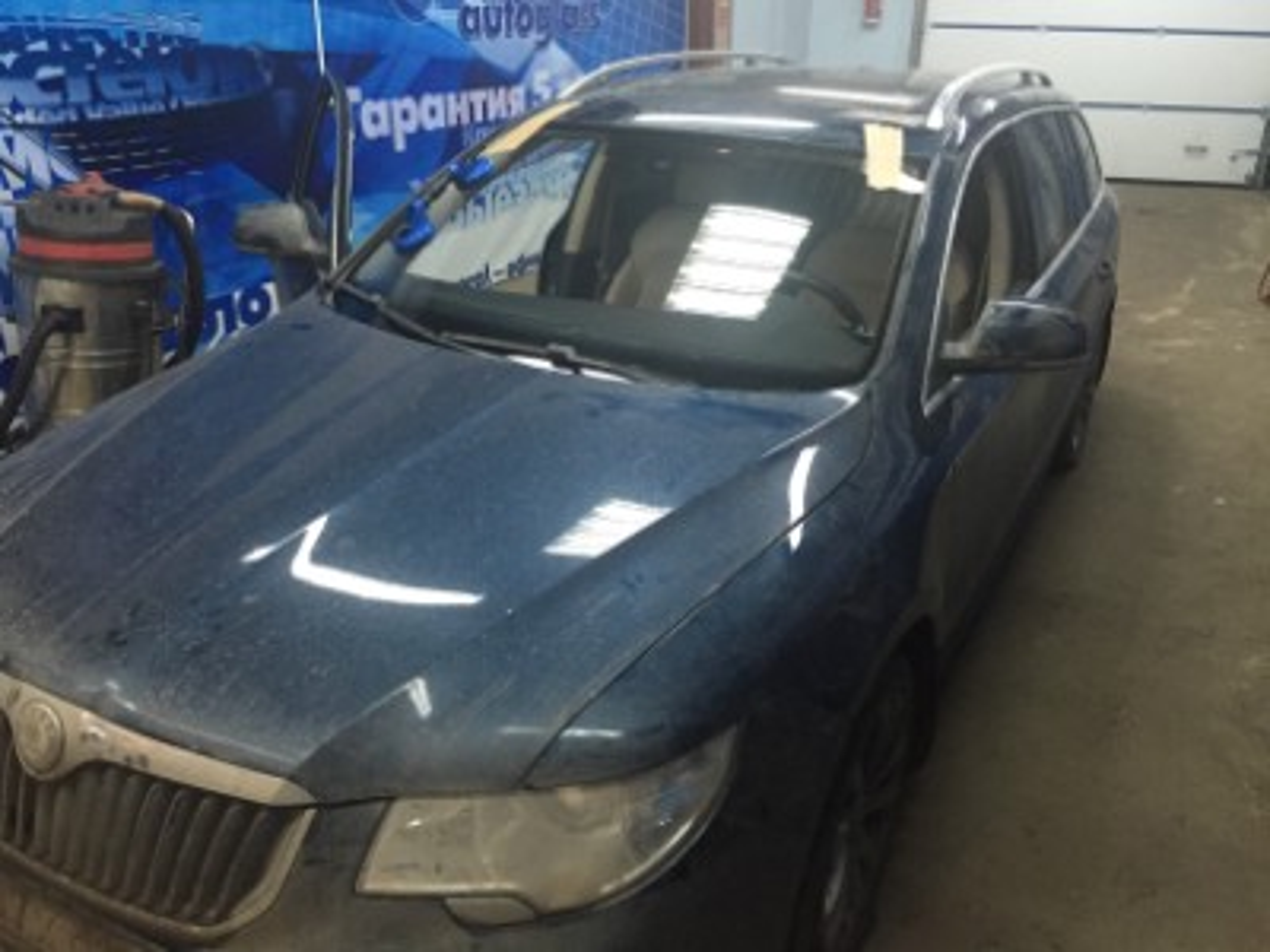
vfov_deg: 48.2
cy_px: 476
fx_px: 1064
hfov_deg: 61.7
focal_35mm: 29
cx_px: 635
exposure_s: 1/33
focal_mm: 4.15
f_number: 2.2
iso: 250
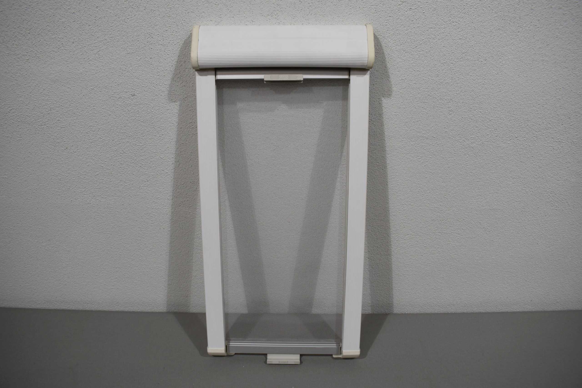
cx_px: 291
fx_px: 436
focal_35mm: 27
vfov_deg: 47.9
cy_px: 194
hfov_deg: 67.4
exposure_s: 1/125
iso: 250
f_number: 5.6
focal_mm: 18
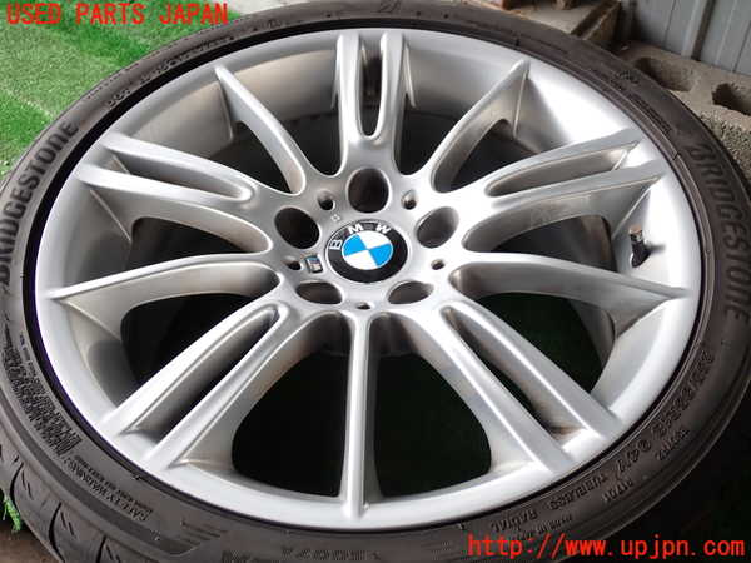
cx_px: 376
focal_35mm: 38
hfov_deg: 49.0
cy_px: 282
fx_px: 824
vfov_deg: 37.7
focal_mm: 6.83
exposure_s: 1/125
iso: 100
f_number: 2.7
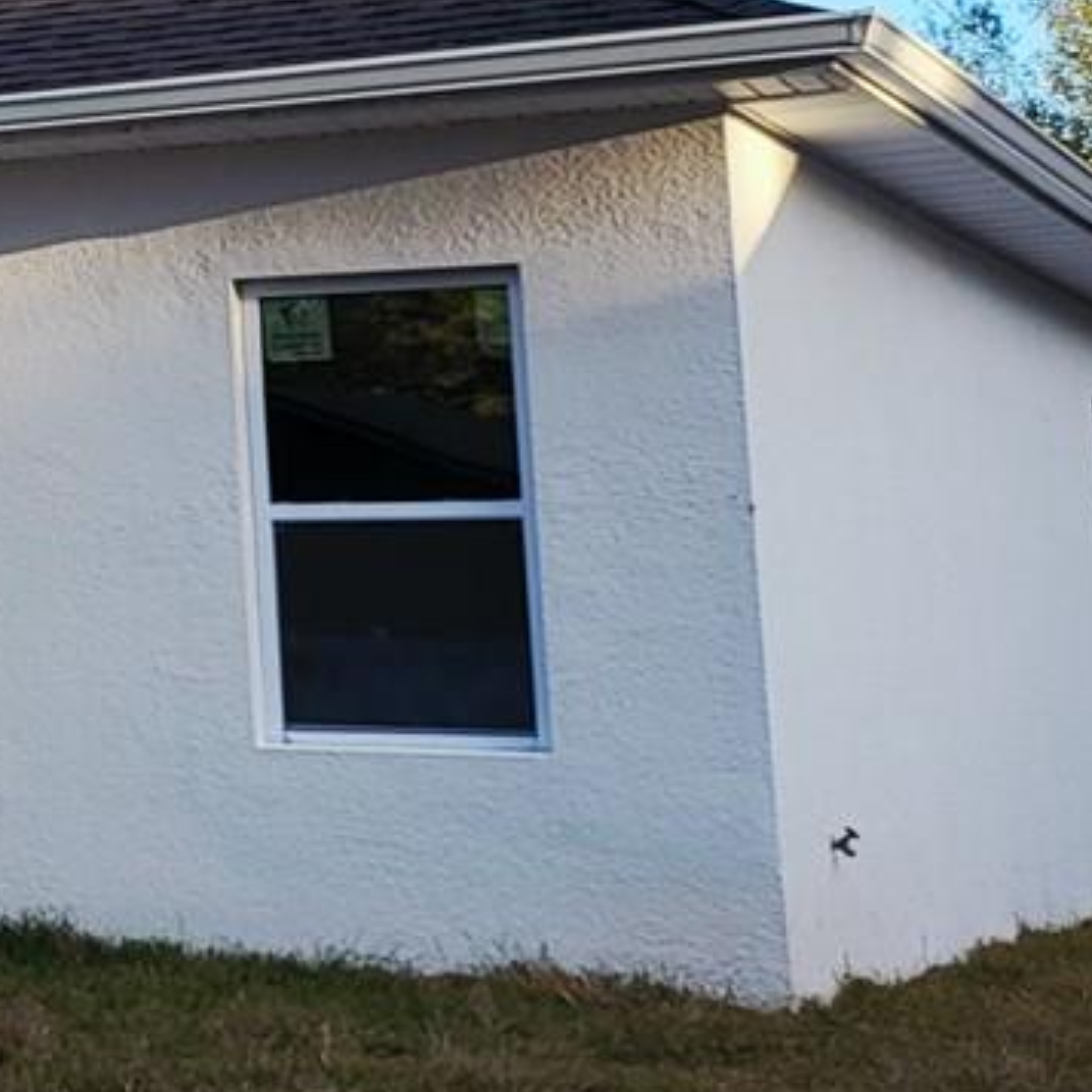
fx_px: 3391
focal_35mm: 95
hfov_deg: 15.1
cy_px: 55
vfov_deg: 17.9
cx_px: -1049
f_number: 1.8
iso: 40
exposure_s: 1/690
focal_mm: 5
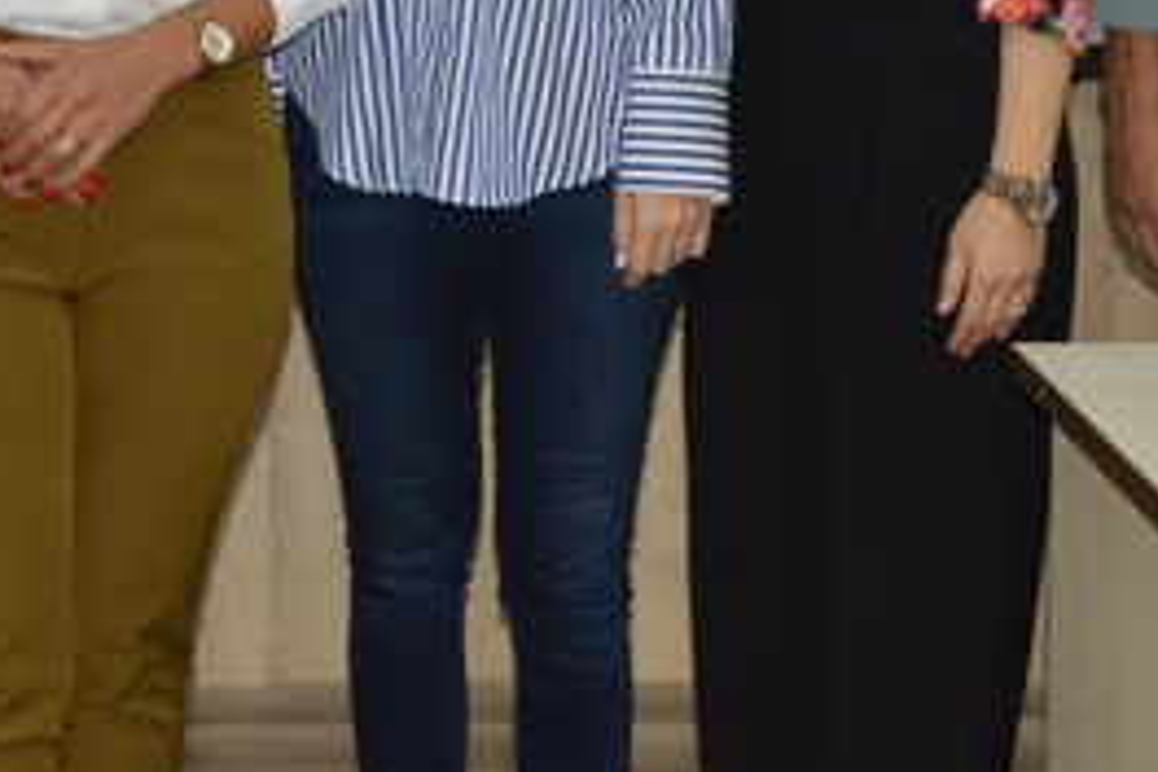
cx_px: 535
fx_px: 3506
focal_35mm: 109
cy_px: -318
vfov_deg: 12.1
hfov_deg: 18.8
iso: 720
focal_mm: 24
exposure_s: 1/60
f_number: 3.8
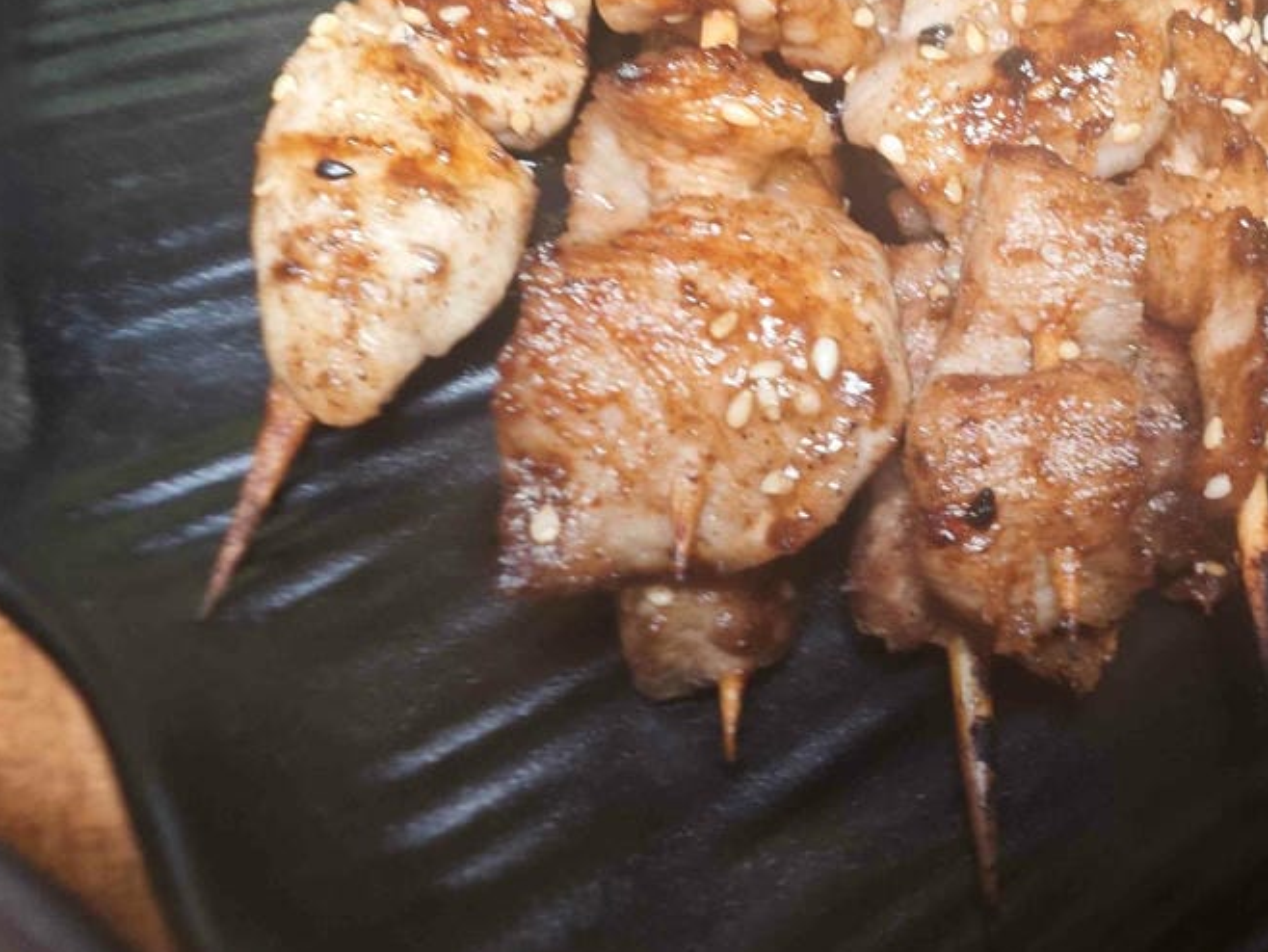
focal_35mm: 31
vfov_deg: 43.2
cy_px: 179
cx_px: 1114
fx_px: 1136
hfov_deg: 52.2
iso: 125
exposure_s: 1/60
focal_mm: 2.03
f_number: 1.8
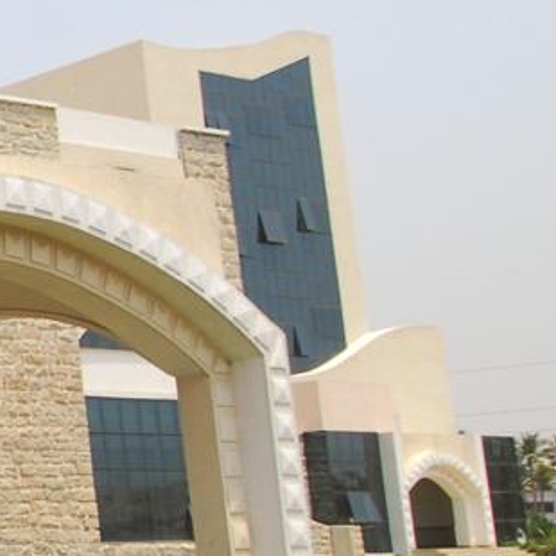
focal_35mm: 79
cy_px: 326
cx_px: -698
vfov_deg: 21.9
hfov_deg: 15.2
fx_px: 1436
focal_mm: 12
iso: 400
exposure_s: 1/1000
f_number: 8
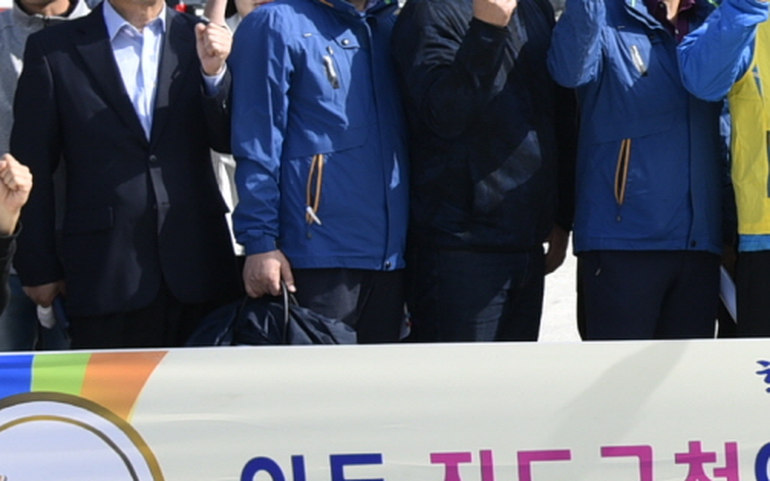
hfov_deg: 13.6
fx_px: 3063
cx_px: 1121
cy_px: 38
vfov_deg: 8.9
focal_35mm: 146
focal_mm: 30
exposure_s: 1/125
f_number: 5.6
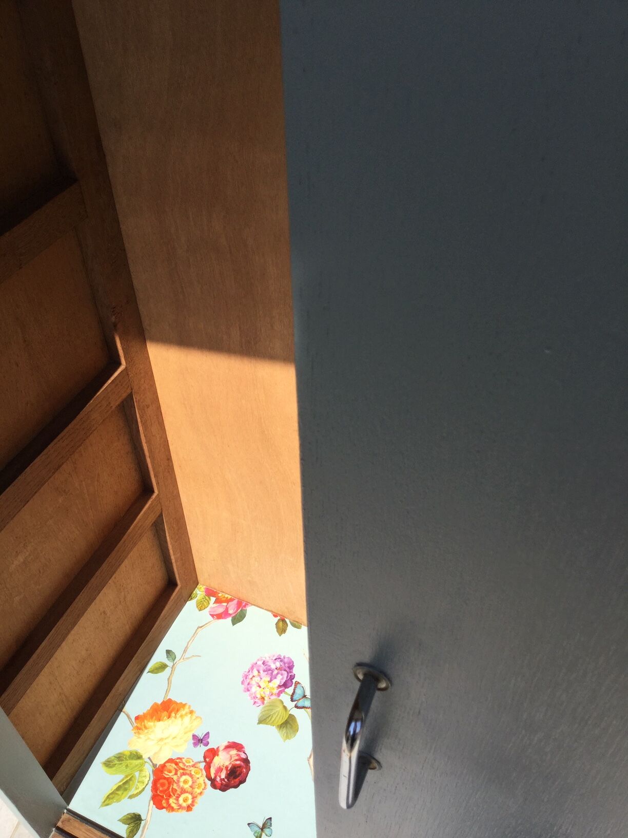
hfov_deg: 45.4
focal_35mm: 31
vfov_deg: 58.4
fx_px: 750
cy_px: 419
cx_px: 314
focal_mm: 3.3
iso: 25
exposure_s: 1/1164
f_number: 2.4
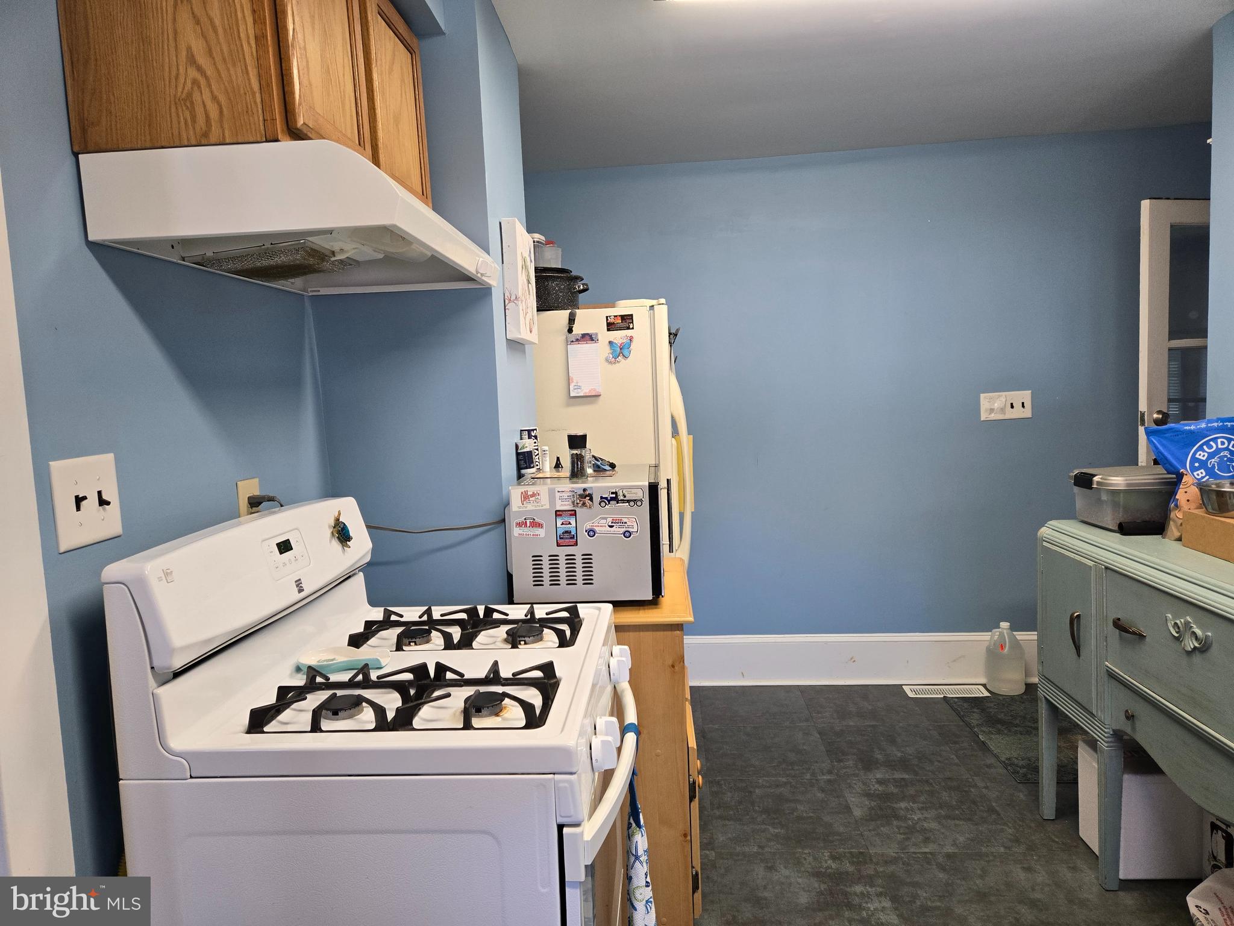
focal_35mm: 23
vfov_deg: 58.9
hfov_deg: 73.9
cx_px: 617
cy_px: 463
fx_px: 820
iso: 250
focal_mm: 5.4
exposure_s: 1/120
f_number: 1.8
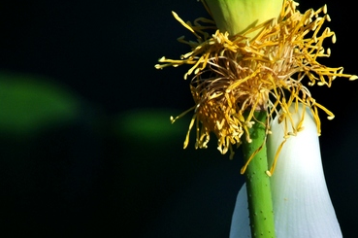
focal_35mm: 1098
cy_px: 172
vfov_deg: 1.2
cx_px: 265
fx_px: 10905
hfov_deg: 1.9
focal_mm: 300
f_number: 5.6
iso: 200
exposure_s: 1/1600
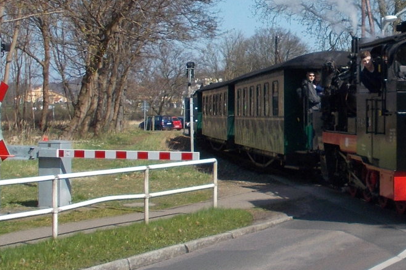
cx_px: 301
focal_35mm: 49
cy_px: 104
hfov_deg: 39.4
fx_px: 552
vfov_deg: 27.4
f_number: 8
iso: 80
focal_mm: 4.6
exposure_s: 1/160
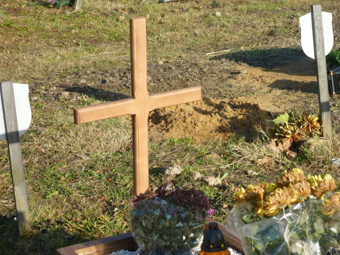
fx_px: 1021
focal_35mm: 104
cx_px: 170
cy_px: 128
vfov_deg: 14.2
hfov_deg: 18.9
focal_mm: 17
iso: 80
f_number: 4.3
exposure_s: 1/250
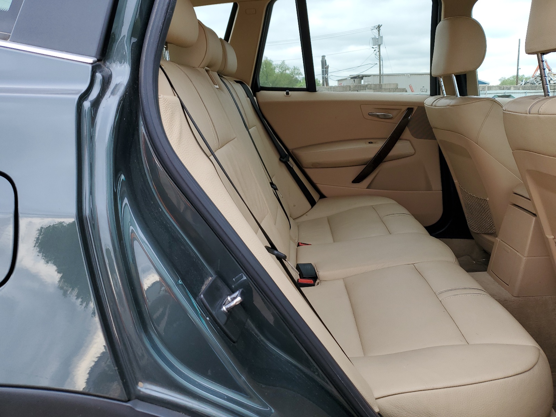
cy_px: 208
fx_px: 418
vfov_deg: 53.1
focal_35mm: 26
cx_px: 278
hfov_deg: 67.3
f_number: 1.5
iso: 50
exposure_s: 1/286
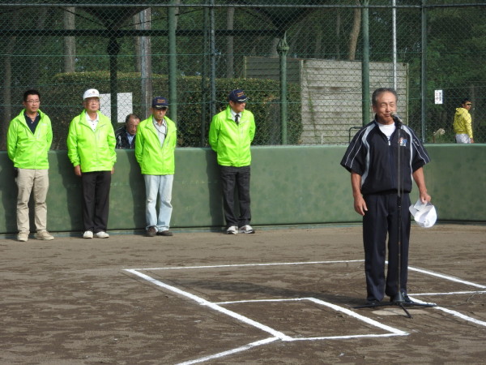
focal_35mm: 125
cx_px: 243
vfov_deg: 11.9
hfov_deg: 15.8
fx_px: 1755
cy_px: 182
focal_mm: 22.4
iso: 100
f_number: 5
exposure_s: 1/500
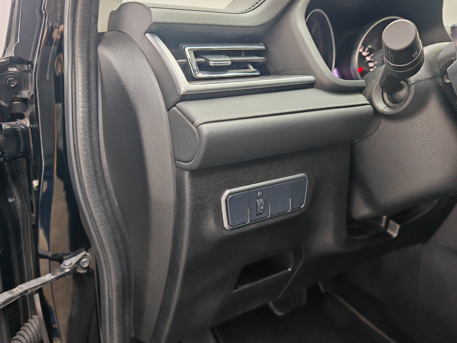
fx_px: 356
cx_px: 228
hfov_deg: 65.3
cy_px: 172
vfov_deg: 51.4
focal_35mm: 27
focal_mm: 7.62
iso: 250
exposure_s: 1/33
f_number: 1.6
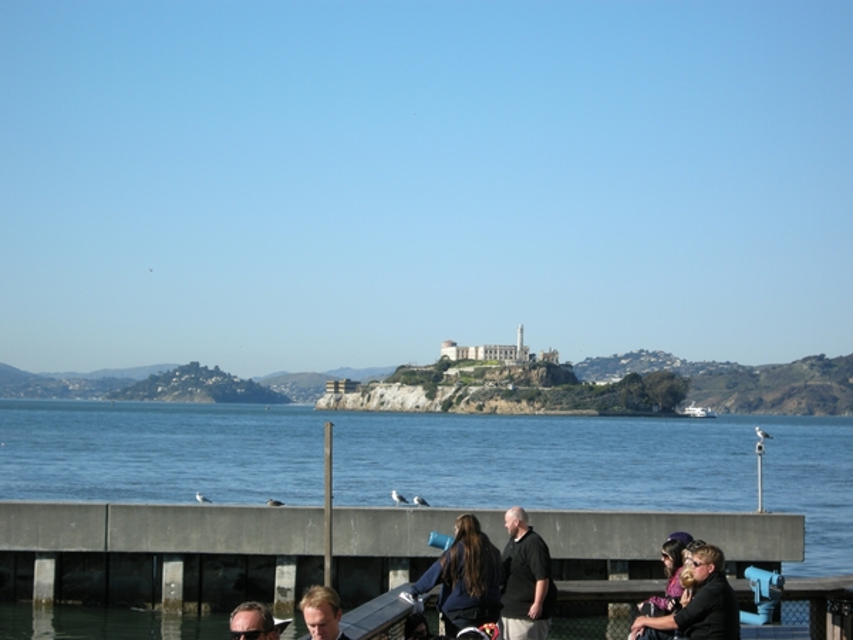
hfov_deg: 17.7
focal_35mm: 111
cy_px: 320
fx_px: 2735
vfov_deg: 13.3
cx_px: 426
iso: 64
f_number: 5.4
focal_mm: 23.7
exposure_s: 1/287
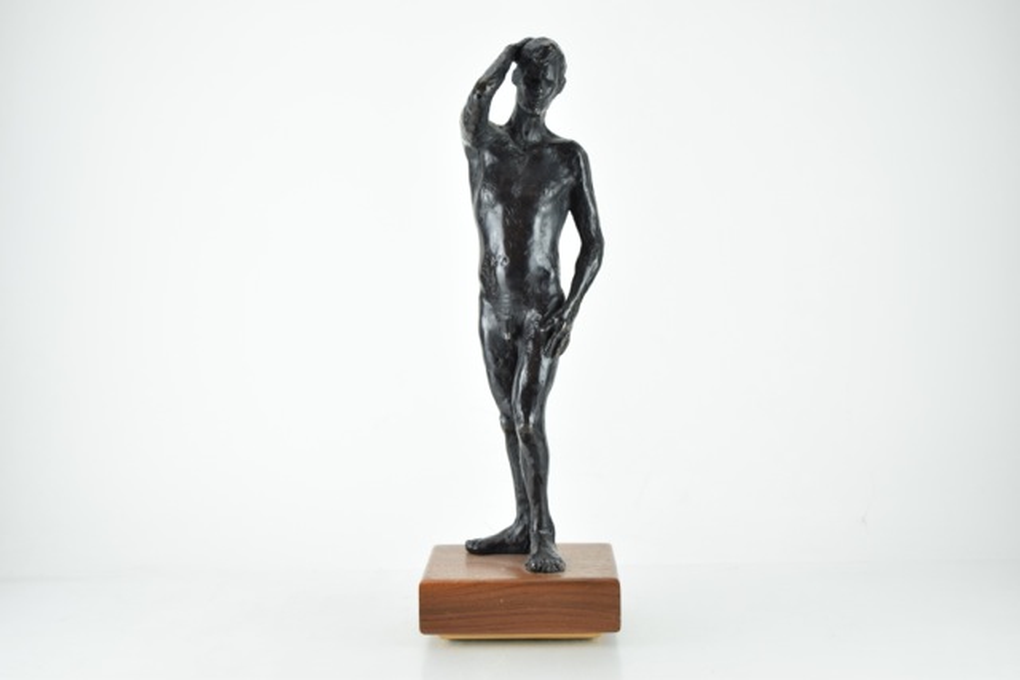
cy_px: 340
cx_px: 510
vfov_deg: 26.5
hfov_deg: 38.9
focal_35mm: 51
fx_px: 1445
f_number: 5.6
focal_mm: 34
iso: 800
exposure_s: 1/125
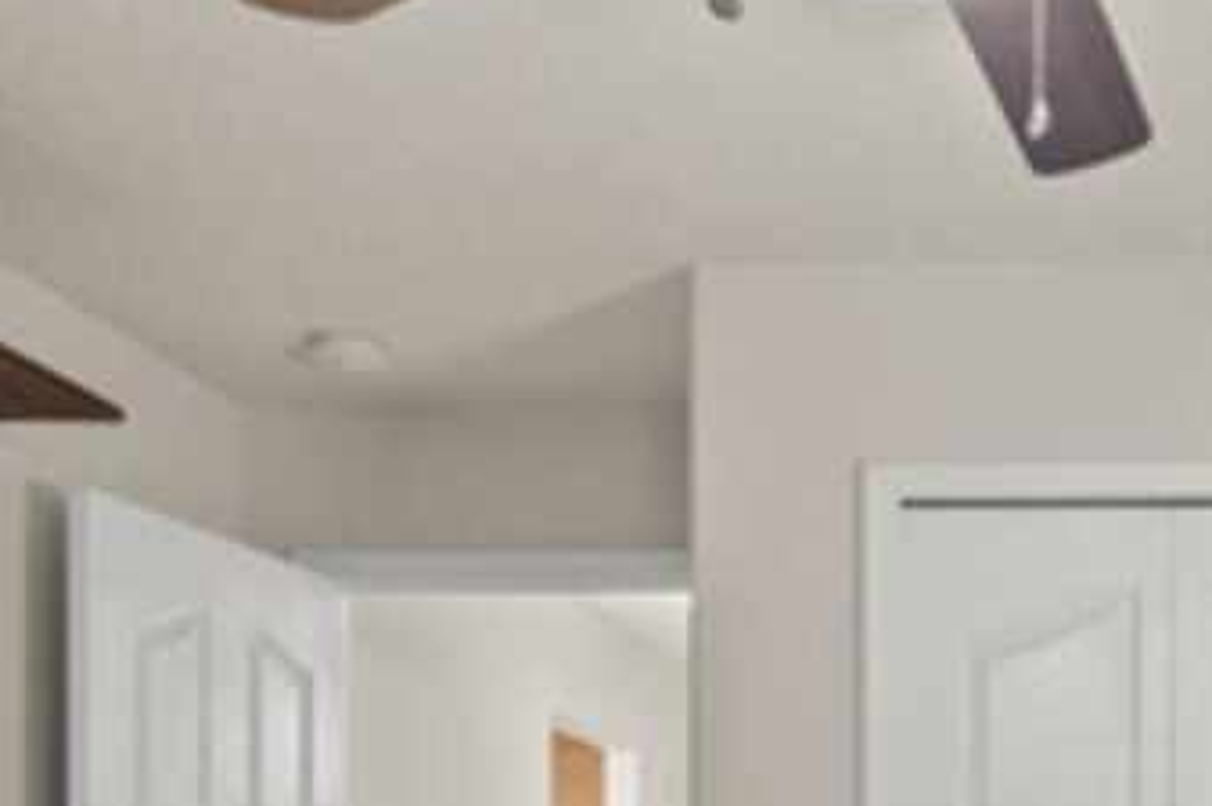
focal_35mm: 60
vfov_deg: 20.0
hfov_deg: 31.7
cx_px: 1118
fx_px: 2013
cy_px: 1155
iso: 400
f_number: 7.1
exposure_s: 1/6
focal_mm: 10.5
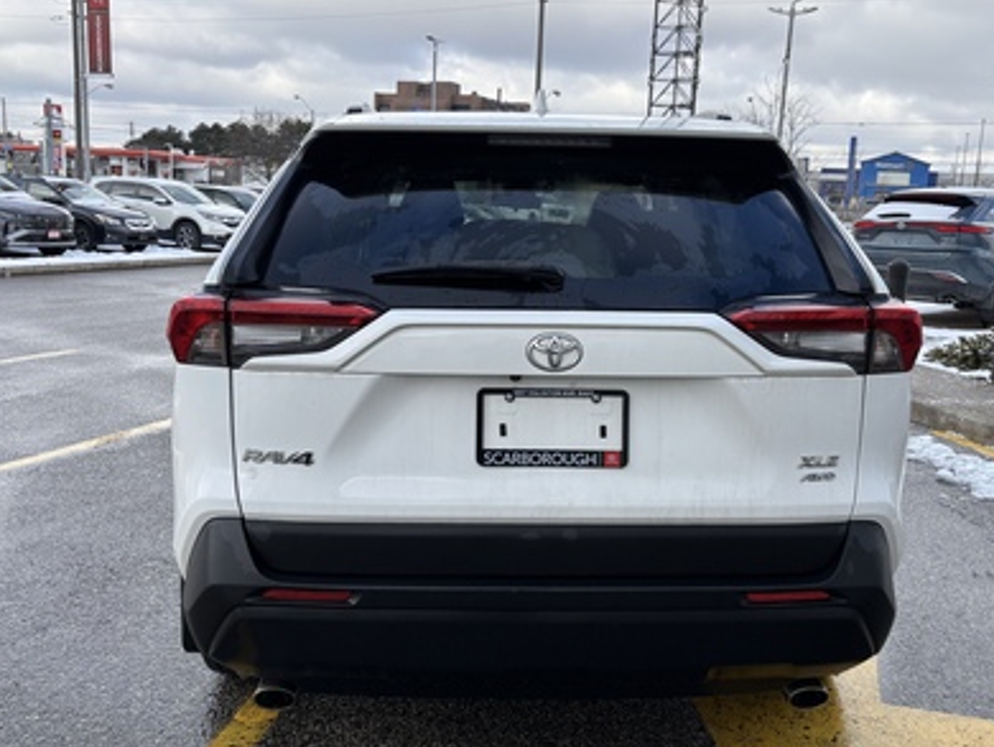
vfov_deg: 49.8
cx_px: 533
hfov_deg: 63.3
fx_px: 805
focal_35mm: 28
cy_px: 389
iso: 50
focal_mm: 5.96
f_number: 1.6
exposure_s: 1/1418
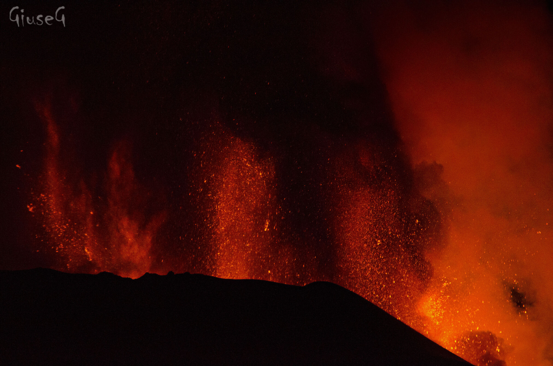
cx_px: 276
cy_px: 183
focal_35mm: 900
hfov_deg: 2.3
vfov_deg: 1.5
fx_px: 13797
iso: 1600
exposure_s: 1/25
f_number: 6.3
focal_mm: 600
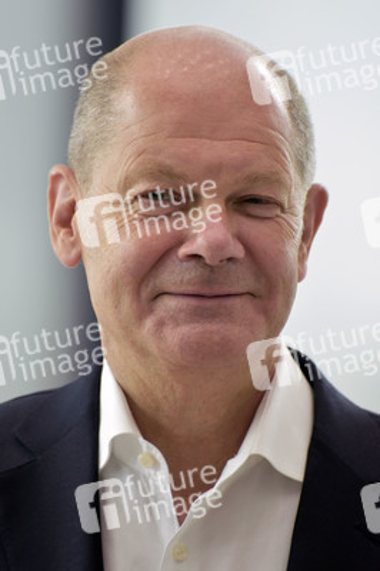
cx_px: 190
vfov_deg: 6.9
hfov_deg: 4.6
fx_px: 4758
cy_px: 286
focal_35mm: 300
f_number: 5.6
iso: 2000
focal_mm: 300
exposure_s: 1/125
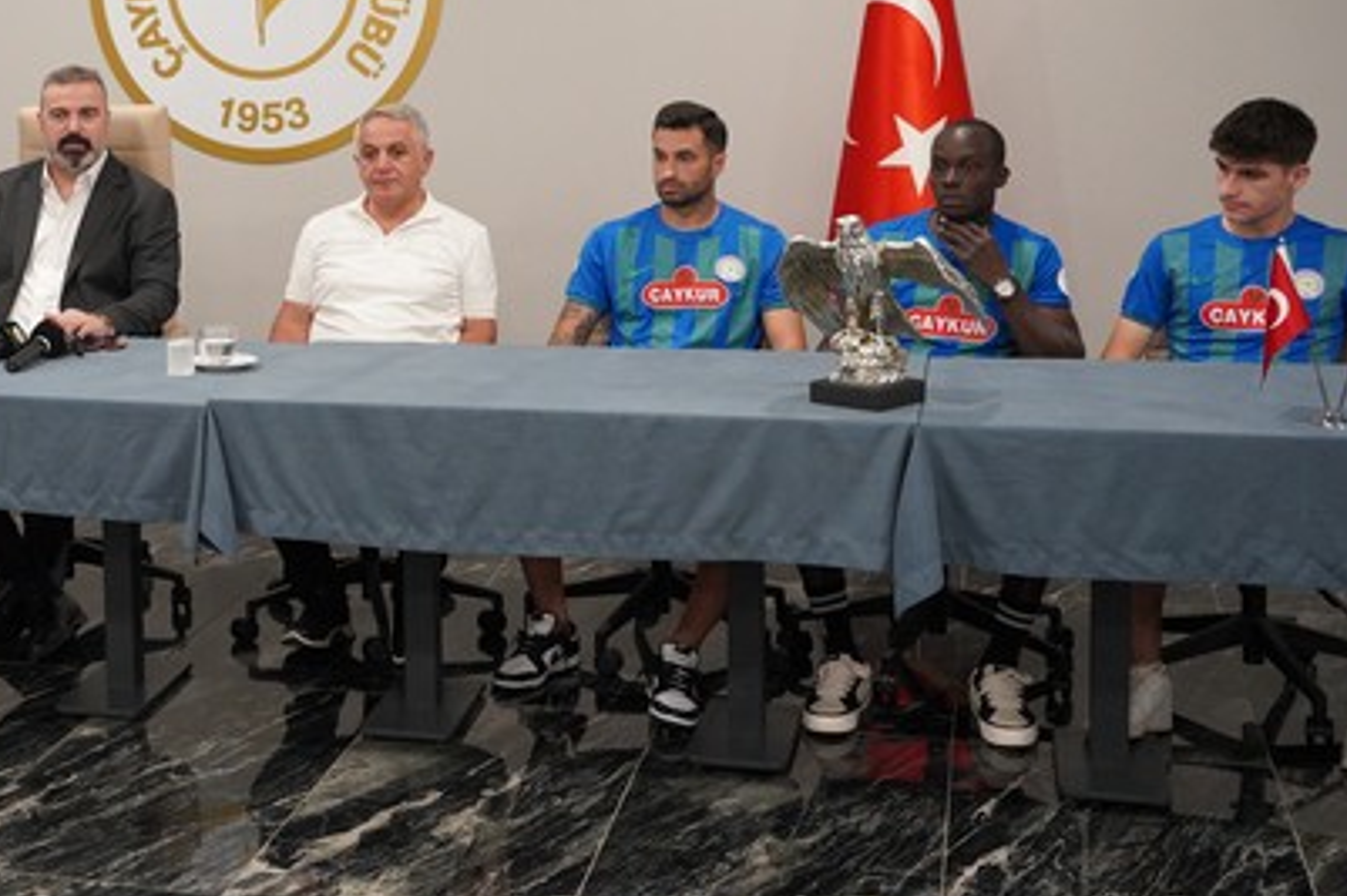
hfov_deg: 31.8
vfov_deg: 22.2
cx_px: 175
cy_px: 210
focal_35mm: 60
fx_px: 2262
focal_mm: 32.8
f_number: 4
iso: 5000
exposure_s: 1/160
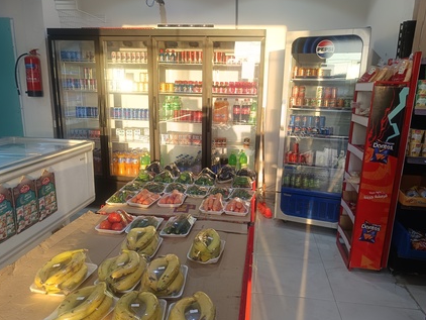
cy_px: 166
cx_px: 224
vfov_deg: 53.1
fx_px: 320
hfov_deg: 67.2
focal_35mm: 26
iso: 156
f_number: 1.7
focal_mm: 5.31
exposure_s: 1/60
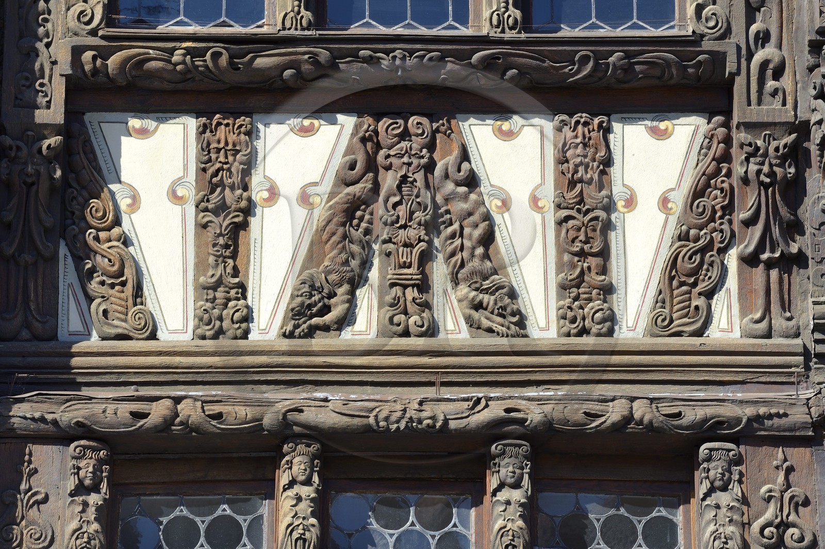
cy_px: 274
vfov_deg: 7.4
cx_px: 412
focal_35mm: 185
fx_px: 4236
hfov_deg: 11.1
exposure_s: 1/250
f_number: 9
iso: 200
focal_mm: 185
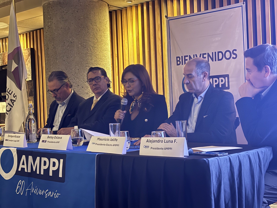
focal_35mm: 52
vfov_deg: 28.0
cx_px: 138
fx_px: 416
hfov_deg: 36.8
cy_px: 104
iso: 400
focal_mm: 5.96
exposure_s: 1/15
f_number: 1.6
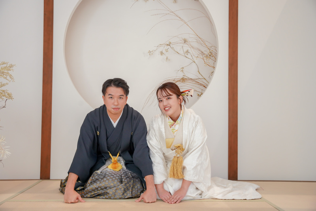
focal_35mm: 47
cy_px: 106
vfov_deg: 28.7
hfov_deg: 42.0
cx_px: 158
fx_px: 412
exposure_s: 1/125
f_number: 5
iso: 1250
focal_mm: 46.9
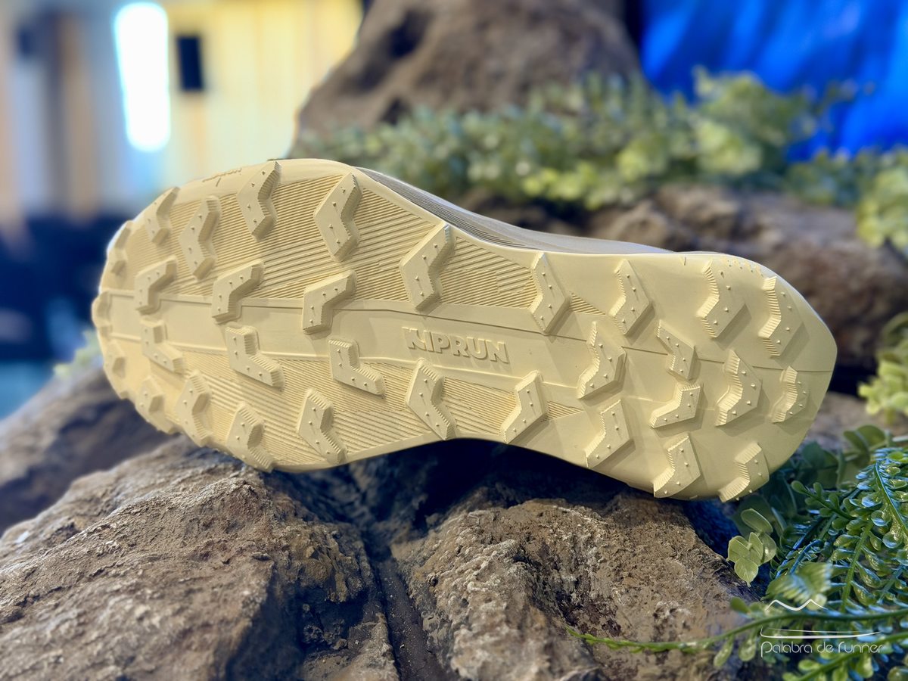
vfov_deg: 30.3
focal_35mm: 48
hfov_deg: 39.7
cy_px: 340
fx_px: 1259
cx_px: 454
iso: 200
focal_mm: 6.76
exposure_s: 1/50
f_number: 1.78
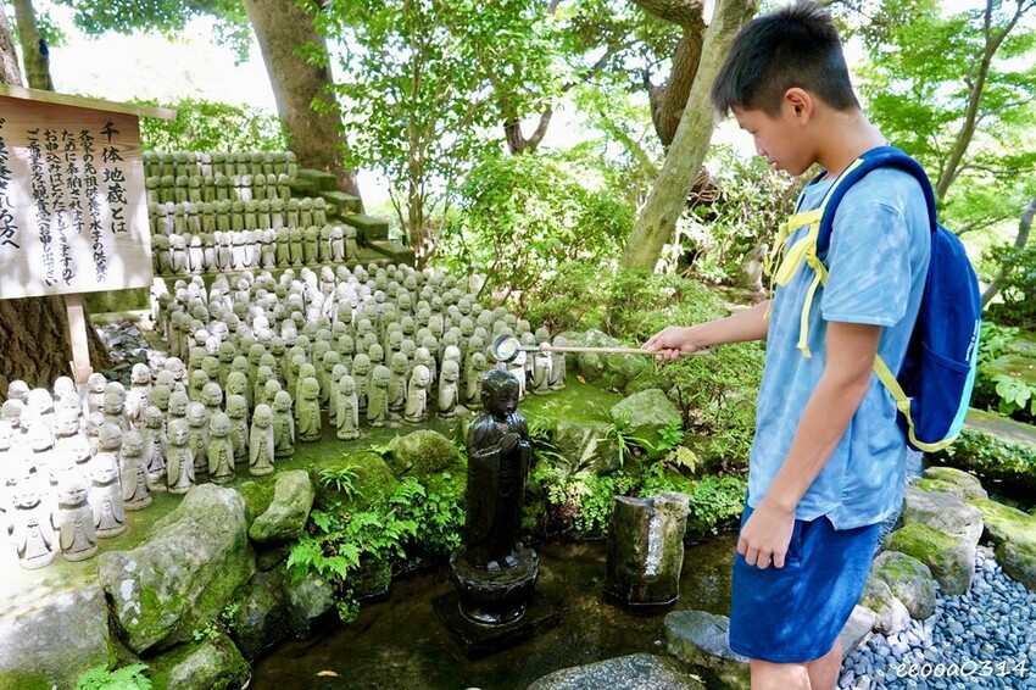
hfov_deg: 67.4
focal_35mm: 27
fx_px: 777
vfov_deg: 47.9
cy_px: 345
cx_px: 518
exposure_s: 1/50
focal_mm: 27
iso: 320
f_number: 5
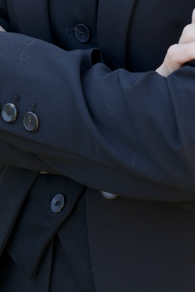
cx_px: 137
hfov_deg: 5.3
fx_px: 2104
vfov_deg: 7.7
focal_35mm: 259
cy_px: -208
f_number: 4
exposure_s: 1/125
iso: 100
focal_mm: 70
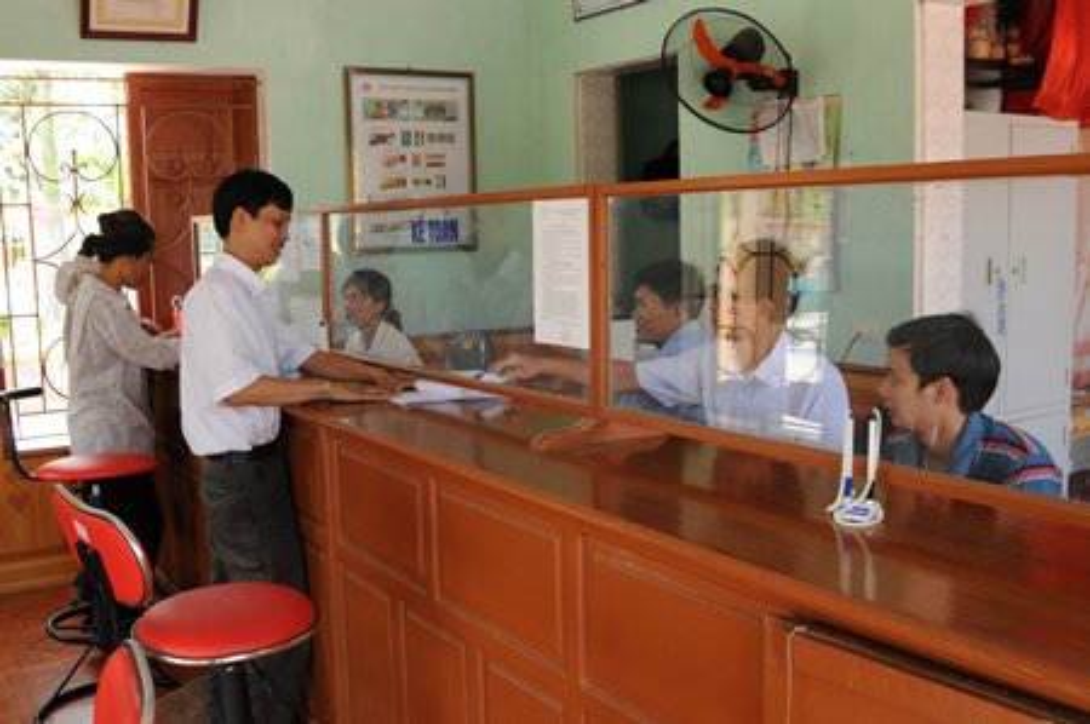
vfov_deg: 36.8
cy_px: 362
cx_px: 545
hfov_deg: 53.2
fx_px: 1089
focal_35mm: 36
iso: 320
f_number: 6.3
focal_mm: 24
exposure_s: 1/50
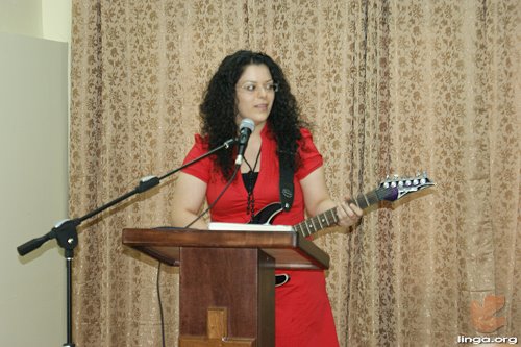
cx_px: 260
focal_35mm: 105
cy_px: 174
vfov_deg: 13.0
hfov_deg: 19.5
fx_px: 1519
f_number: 5.6
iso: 800
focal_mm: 70
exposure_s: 1/40
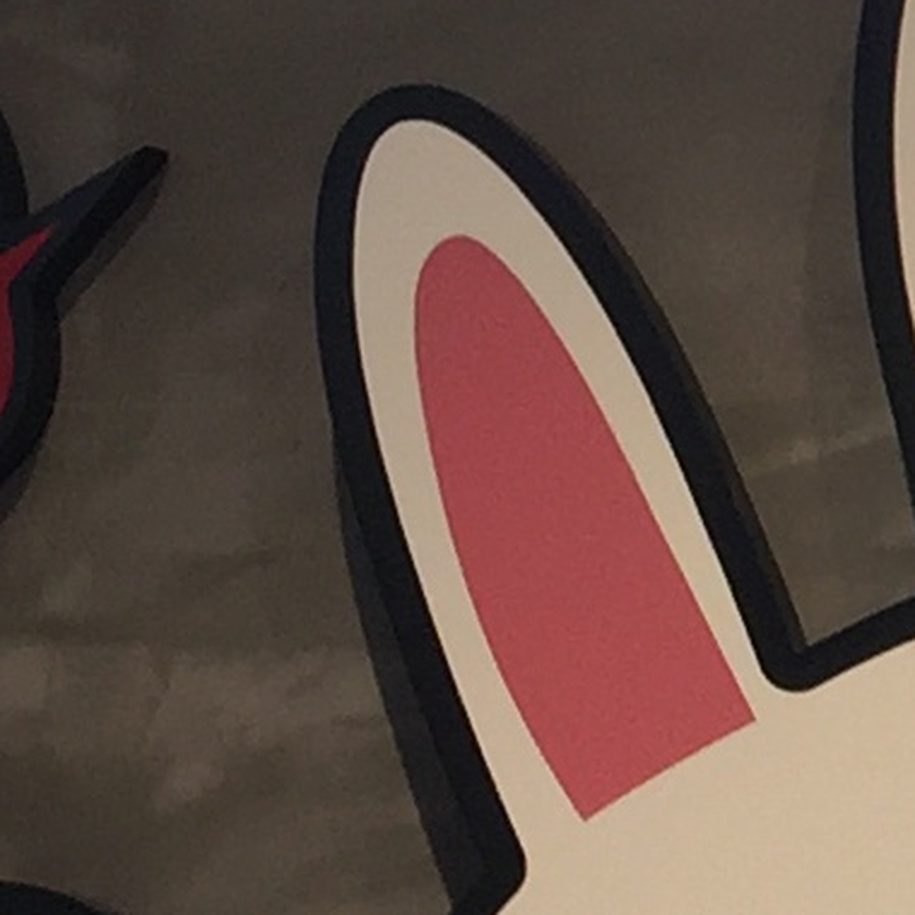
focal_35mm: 220
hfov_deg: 7.4
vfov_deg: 8.0
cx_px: 2288
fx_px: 6579
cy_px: 412
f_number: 2.2
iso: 40
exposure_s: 1/50
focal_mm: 4.15
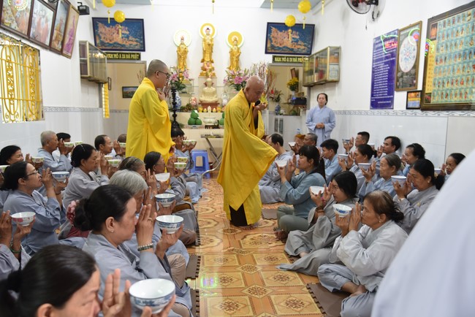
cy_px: 158
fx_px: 422
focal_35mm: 32
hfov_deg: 58.7
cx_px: 238
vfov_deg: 41.2
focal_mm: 32
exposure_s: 1/60
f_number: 4
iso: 640
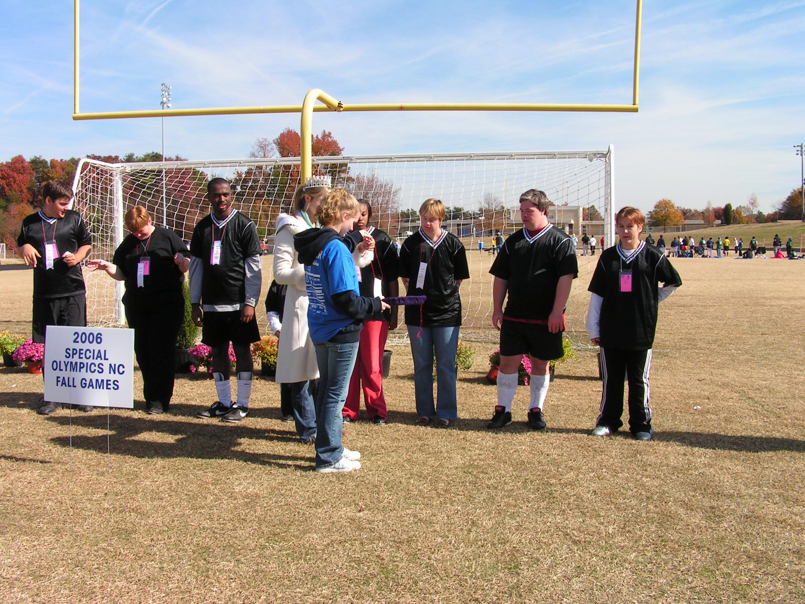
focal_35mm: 38
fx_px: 884
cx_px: 402
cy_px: 302
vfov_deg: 37.7
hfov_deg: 49.0
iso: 50
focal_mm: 6.3
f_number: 5.6
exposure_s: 1/320
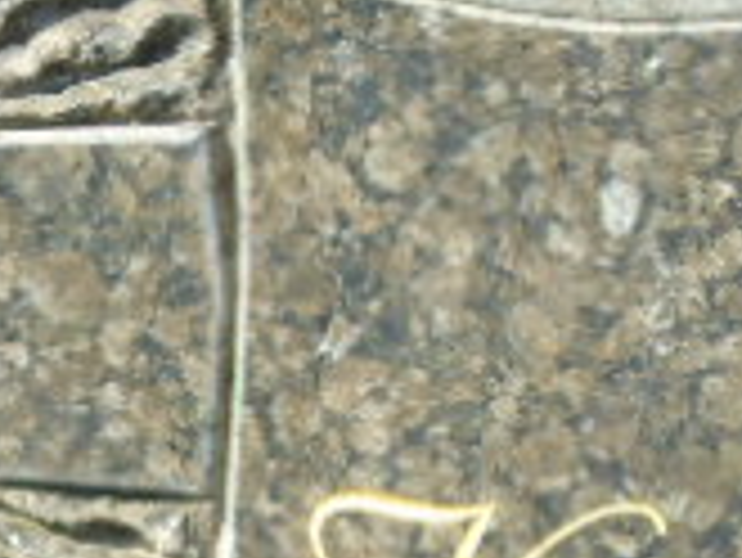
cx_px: 342
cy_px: 1062
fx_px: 10318
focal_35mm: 481
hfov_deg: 4.1
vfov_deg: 3.1
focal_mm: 22
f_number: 4.6
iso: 80
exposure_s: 1/200
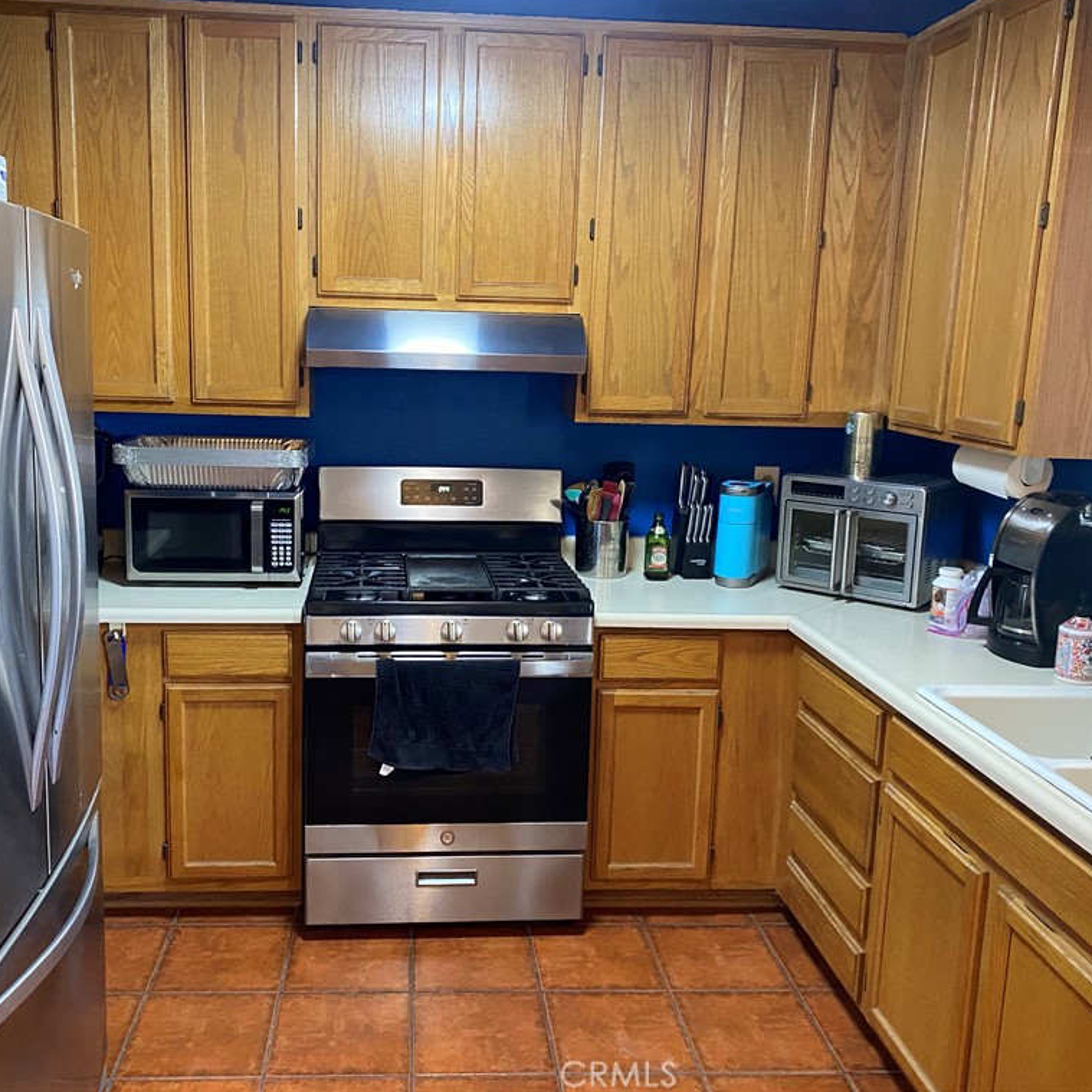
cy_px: 542
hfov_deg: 52.4
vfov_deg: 52.5
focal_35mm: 31
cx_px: 476
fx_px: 1106
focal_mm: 4.25
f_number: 1.8
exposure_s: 1/60
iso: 400
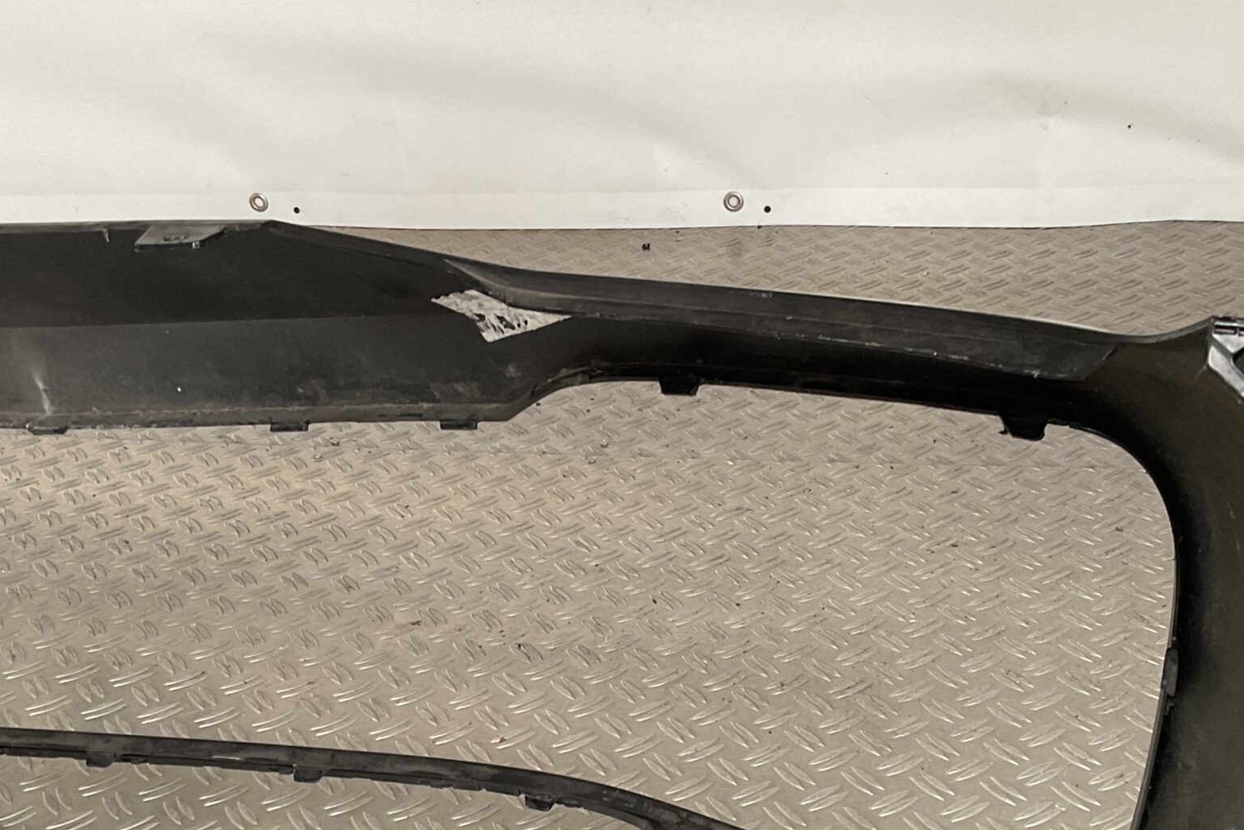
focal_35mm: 50
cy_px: 683
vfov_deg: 26.4
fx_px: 1728
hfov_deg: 39.6
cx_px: 653
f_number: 1.8
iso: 64
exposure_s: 1/60
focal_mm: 3
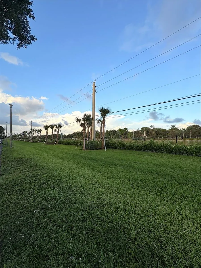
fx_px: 108
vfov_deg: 102.1
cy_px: 134
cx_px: 100
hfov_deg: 85.7
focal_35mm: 14
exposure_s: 1/587
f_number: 2.2
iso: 40
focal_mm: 2.22
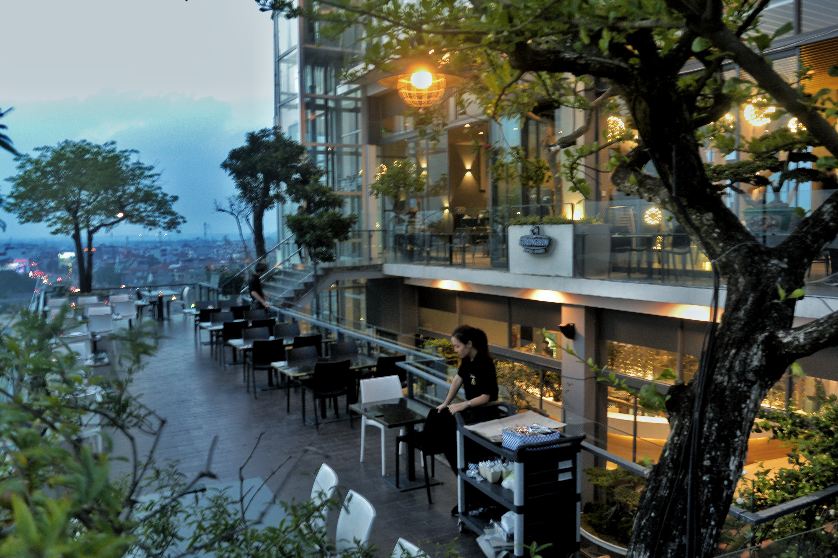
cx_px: 419
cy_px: 279
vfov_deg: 43.6
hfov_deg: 61.9
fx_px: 698
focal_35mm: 30
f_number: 5.6
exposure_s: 1/4
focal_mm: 11.4
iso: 200
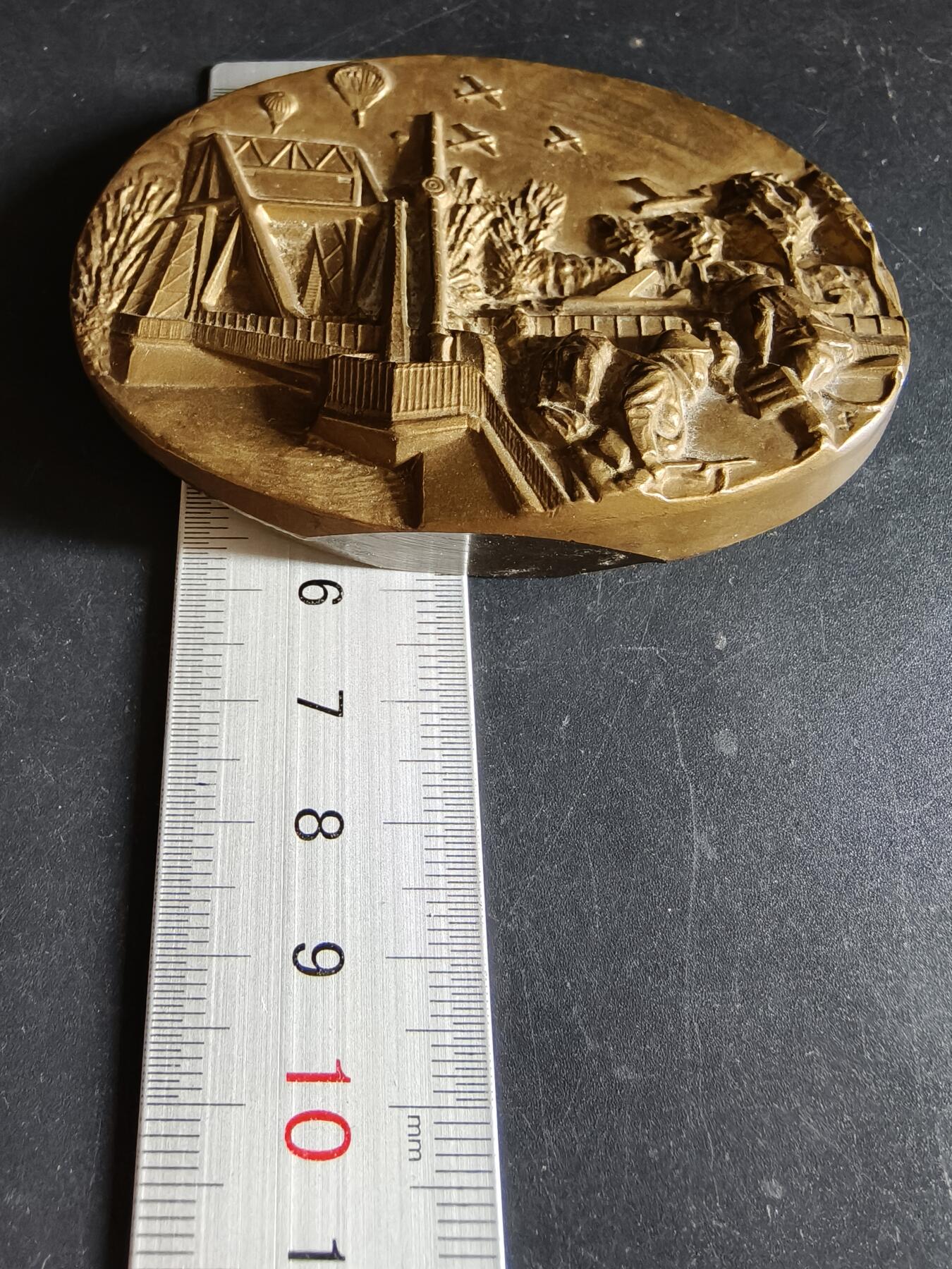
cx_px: 476
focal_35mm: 23
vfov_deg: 73.9
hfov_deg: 58.9
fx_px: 843
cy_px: 634
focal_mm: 2.32
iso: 3200
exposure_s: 1/20
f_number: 2
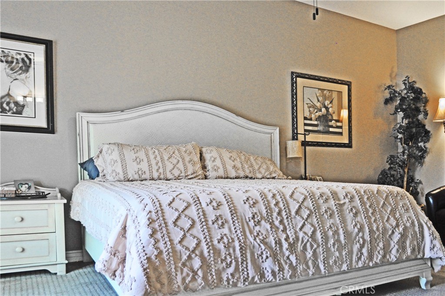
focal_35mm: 27
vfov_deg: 47.8
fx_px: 333
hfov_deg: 67.4
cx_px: 222
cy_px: 148
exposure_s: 1/50
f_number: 4
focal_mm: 18
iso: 800
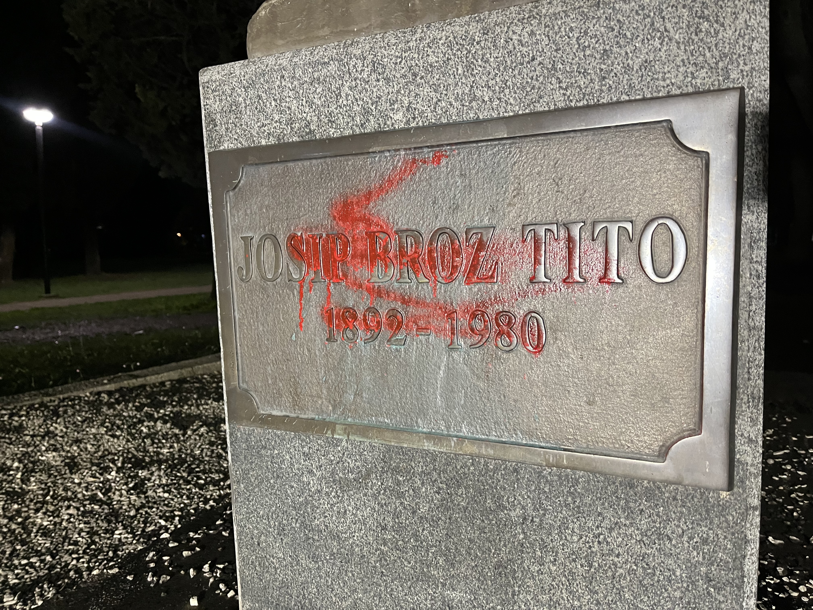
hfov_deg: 67.3
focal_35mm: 26
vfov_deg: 53.1
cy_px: 305
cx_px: 406
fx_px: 611
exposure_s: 1/50
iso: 400
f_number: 1.6
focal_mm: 5.1
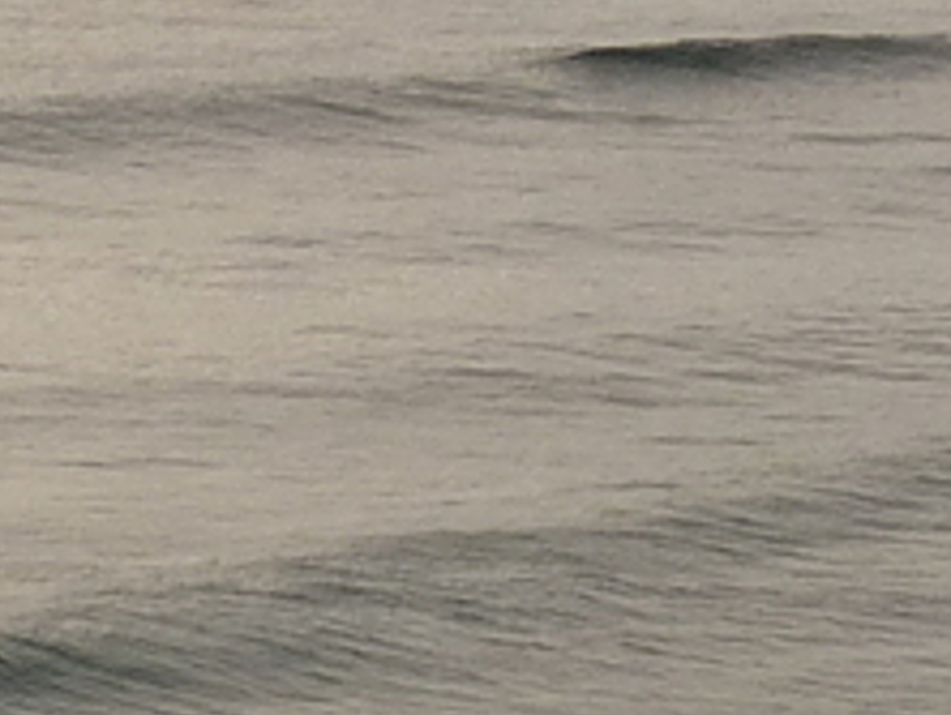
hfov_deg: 4.4
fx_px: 12486
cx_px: 476
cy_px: 921
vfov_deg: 3.3
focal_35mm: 454
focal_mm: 11.1
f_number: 6.3
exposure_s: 1/500
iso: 100
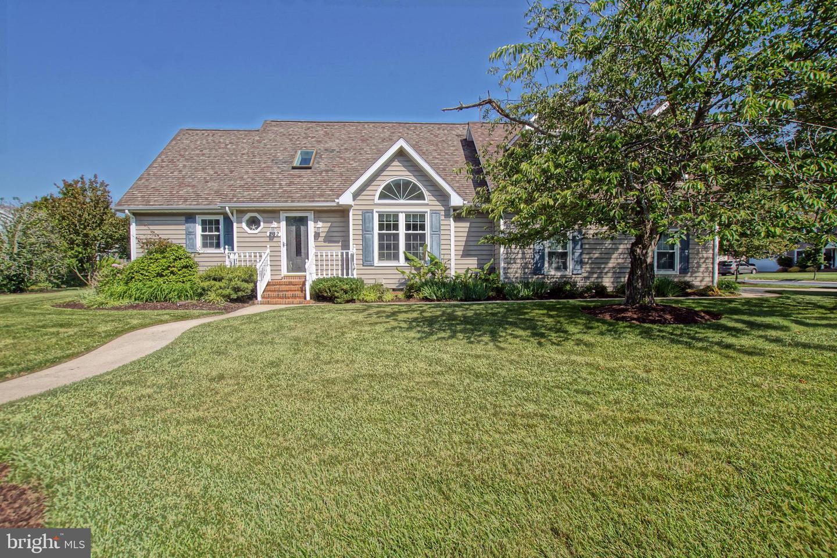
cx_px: 418
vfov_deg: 77.3
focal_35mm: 15
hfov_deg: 100.4
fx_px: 349
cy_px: 279
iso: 100
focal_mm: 10
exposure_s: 1/250
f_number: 8
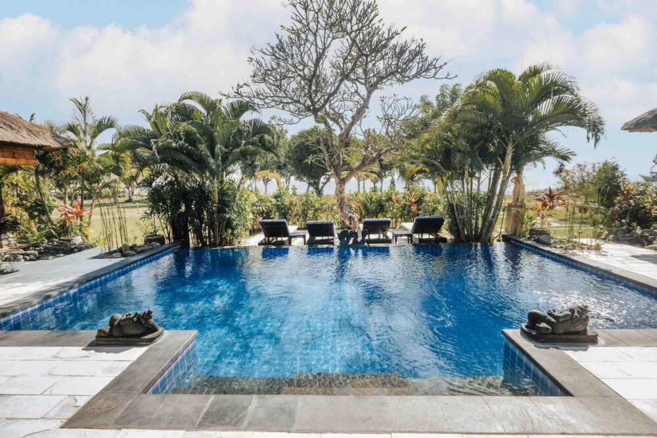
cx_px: 328
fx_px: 274
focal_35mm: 15
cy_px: 219
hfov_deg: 100.4
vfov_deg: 77.3
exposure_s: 1/180
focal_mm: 10
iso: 100
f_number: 5.6
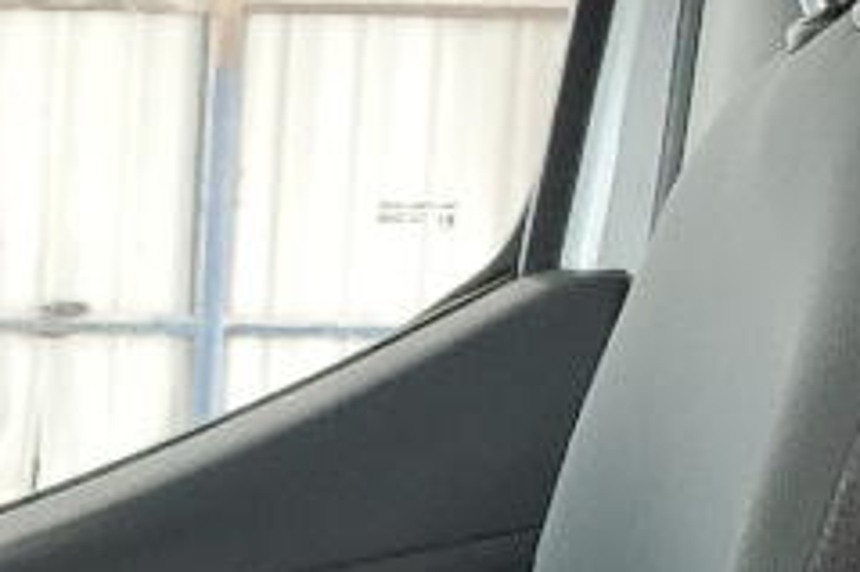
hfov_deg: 11.0
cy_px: 1479
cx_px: -381
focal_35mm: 181
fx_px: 4321
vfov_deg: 7.0
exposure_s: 1/147
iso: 50
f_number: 1.5
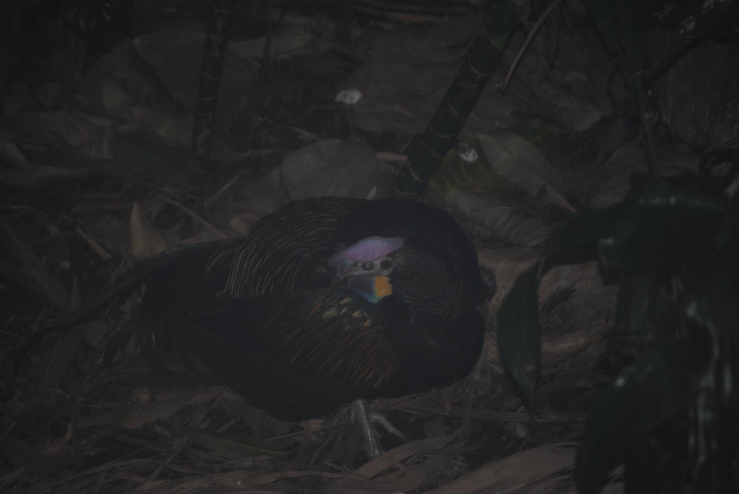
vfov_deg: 4.6
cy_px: 247
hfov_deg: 6.9
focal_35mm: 300
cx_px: 370
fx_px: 6166
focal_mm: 200
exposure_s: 1/60
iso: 200
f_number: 5.6
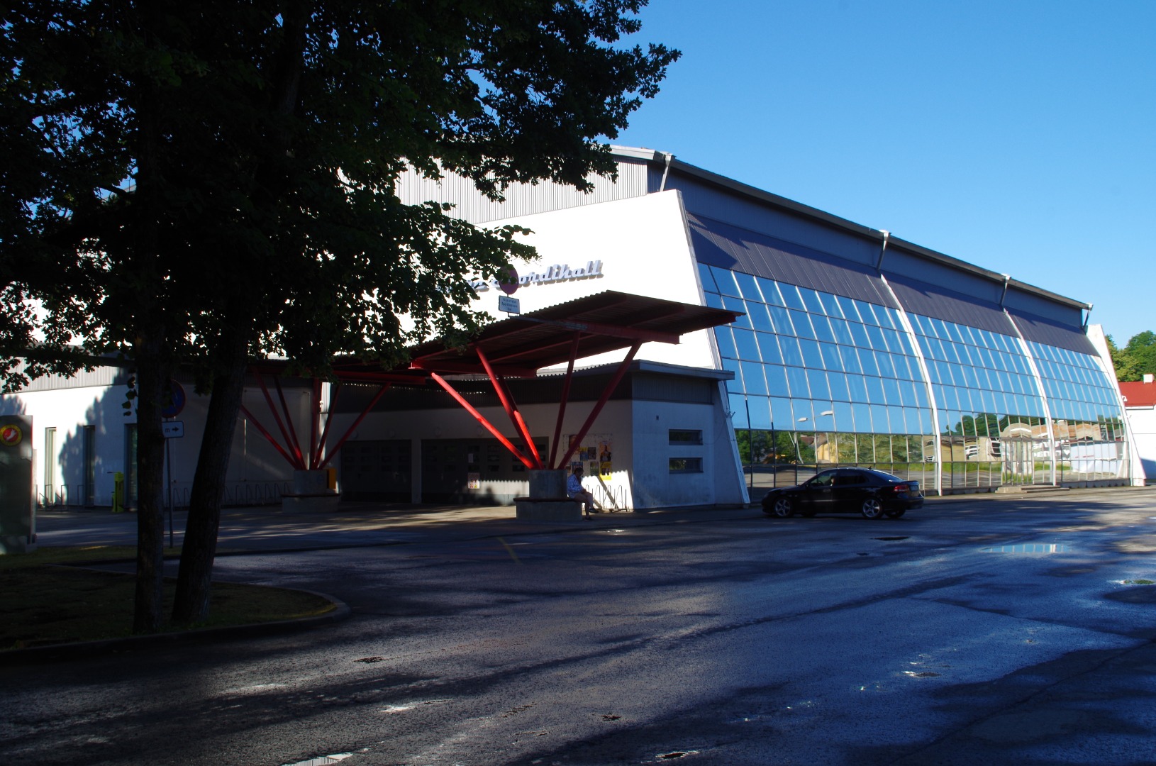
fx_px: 1346
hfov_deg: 46.5
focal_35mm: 42
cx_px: 578
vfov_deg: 31.8
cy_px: 383
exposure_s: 1/125
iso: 160
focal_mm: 28
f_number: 11
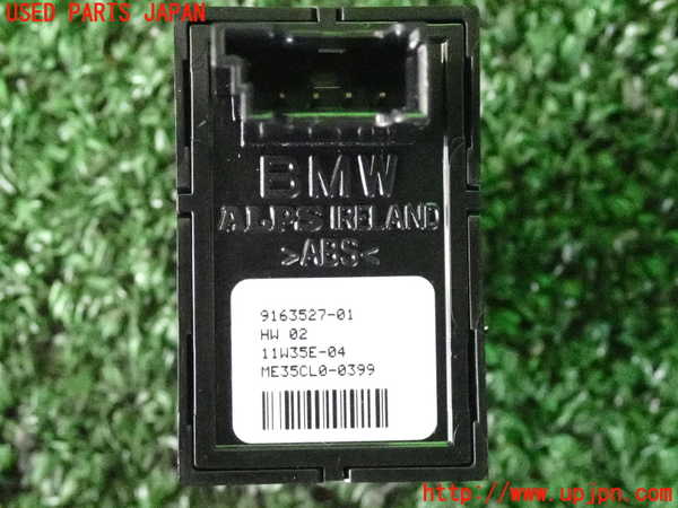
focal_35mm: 77
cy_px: 254
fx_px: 1508
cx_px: 339
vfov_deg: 19.1
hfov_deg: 25.3
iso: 8000
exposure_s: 1/125
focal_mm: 13.65
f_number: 4.1
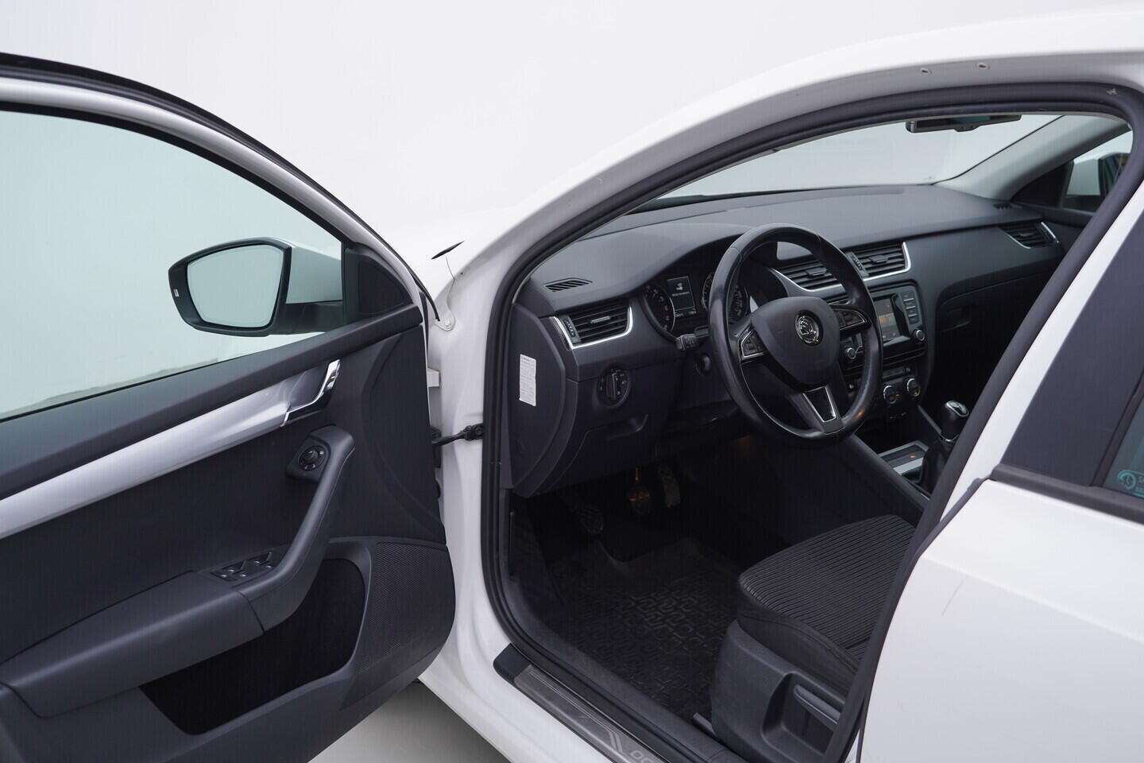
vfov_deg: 36.9
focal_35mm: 36
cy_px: 382
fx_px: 1144
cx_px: 572
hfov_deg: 53.1
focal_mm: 24
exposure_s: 1/60
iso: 125
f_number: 4
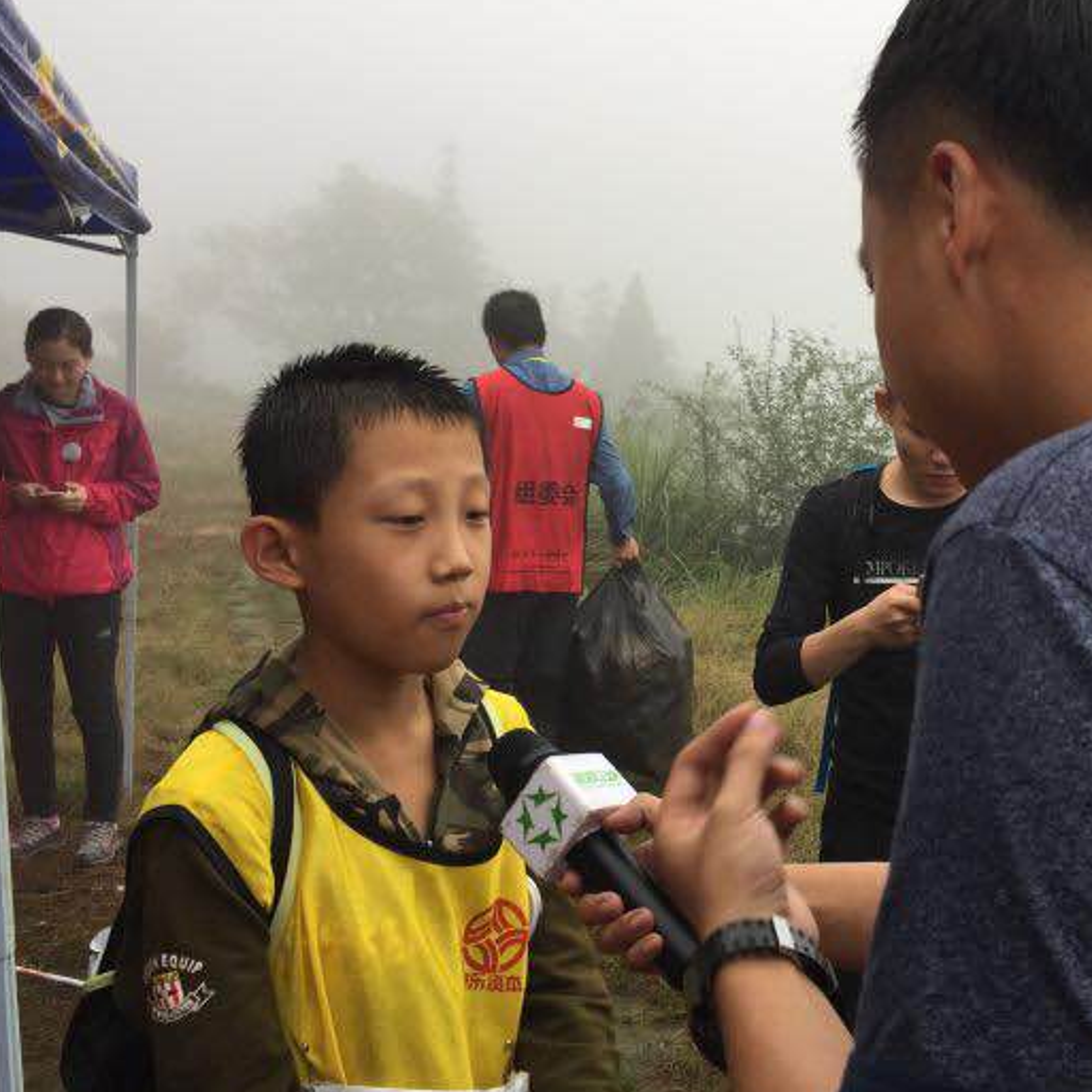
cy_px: 524
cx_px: 773
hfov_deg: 41.0
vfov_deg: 41.9
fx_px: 1428
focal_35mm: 40
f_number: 2.2
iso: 32
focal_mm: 4.15
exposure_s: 1/100
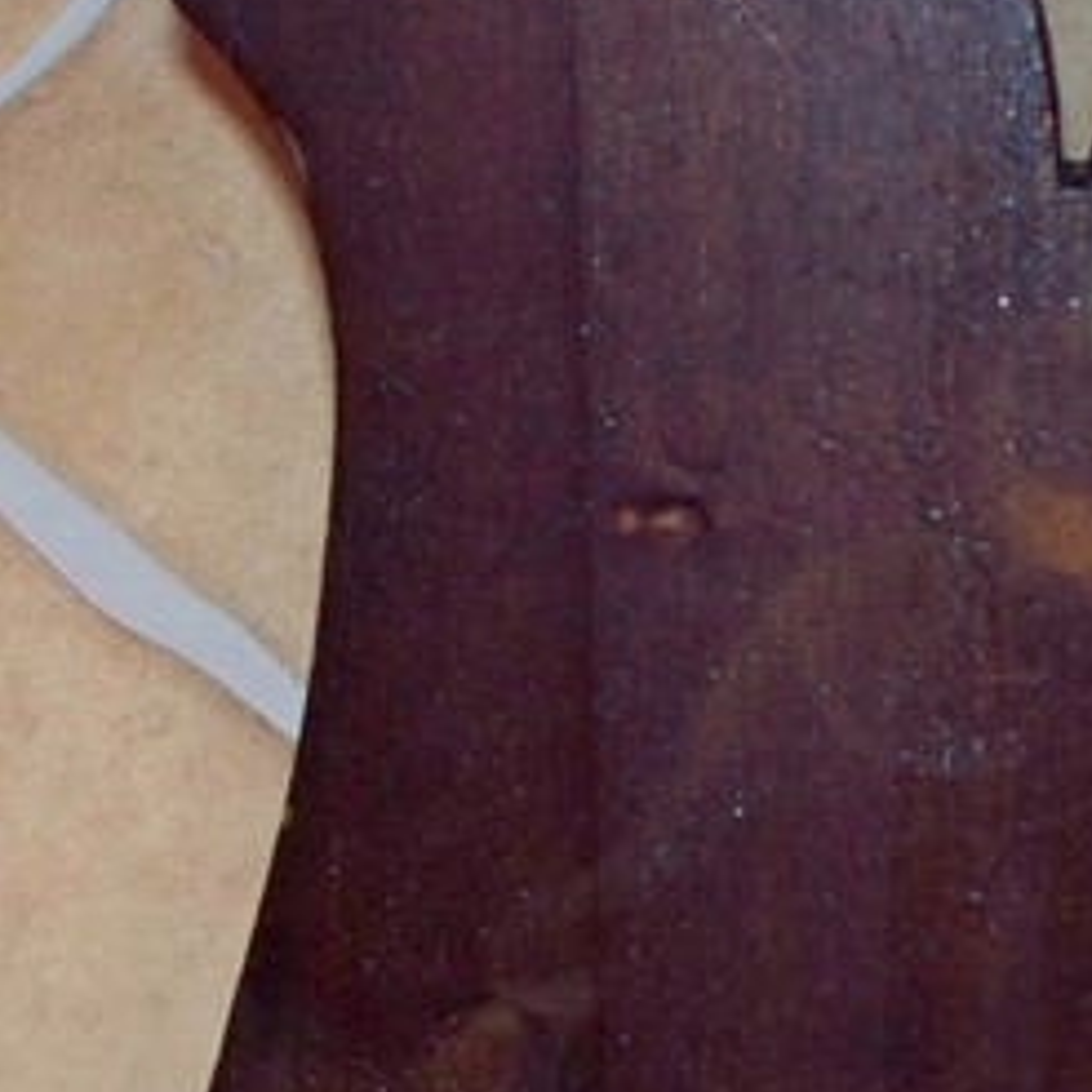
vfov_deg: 13.5
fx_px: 4604
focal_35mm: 129
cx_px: 990
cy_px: 821
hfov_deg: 13.4
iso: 200
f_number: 2.8
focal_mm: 7.54
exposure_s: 1/30
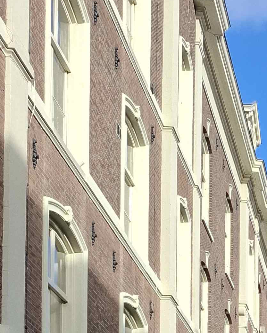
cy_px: 612
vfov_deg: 17.4
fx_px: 869
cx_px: 413
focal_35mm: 88
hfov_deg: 15.9
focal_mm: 5.54
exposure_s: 1/1276
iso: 50
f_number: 1.8
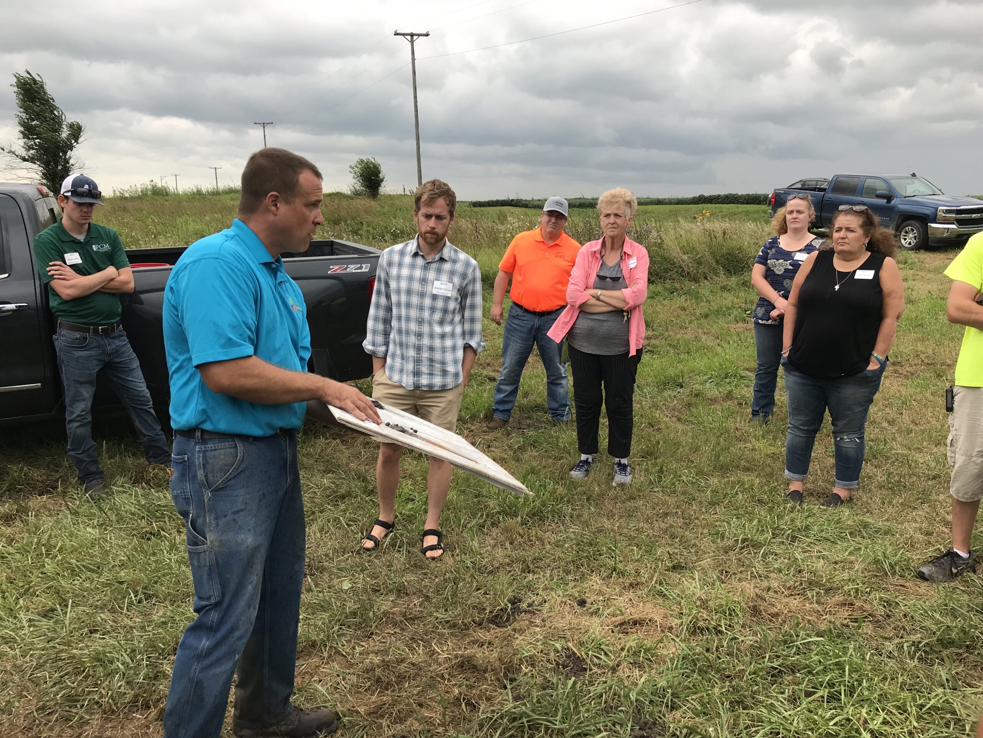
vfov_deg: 49.7
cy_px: 369
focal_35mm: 28
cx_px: 492
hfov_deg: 63.4
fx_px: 795
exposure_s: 1/201
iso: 20
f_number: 1.8
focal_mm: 3.99
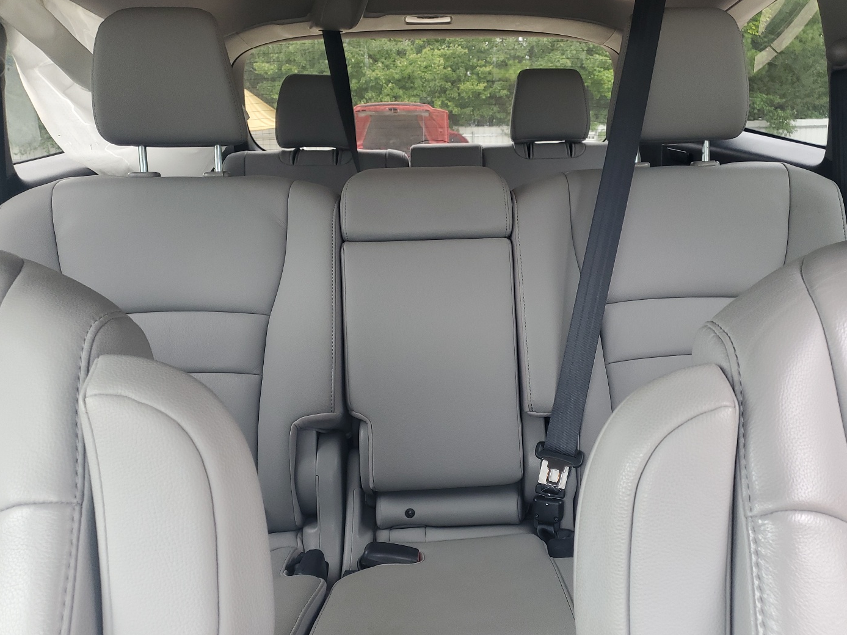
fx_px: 734
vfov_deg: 46.8
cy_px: 340
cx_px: 466
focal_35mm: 30
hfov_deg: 59.8
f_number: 1.5
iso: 57
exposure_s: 1/120
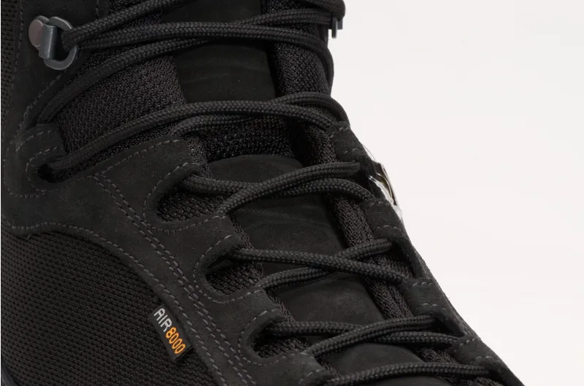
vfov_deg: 8.7
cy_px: 193
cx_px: 292
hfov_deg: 13.1
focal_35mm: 158
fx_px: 2548
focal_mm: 105
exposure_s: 1/60
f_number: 22
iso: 100
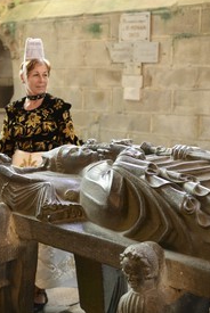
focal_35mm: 61
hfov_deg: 22.3
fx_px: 532
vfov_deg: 32.8
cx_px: 76
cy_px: 156
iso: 1600
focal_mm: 40
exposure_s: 1/15
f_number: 2.8
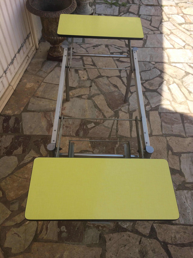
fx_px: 216
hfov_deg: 48.2
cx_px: 96
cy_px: 129
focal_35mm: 29
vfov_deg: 61.7
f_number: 2.2
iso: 32
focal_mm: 4.15
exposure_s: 1/912
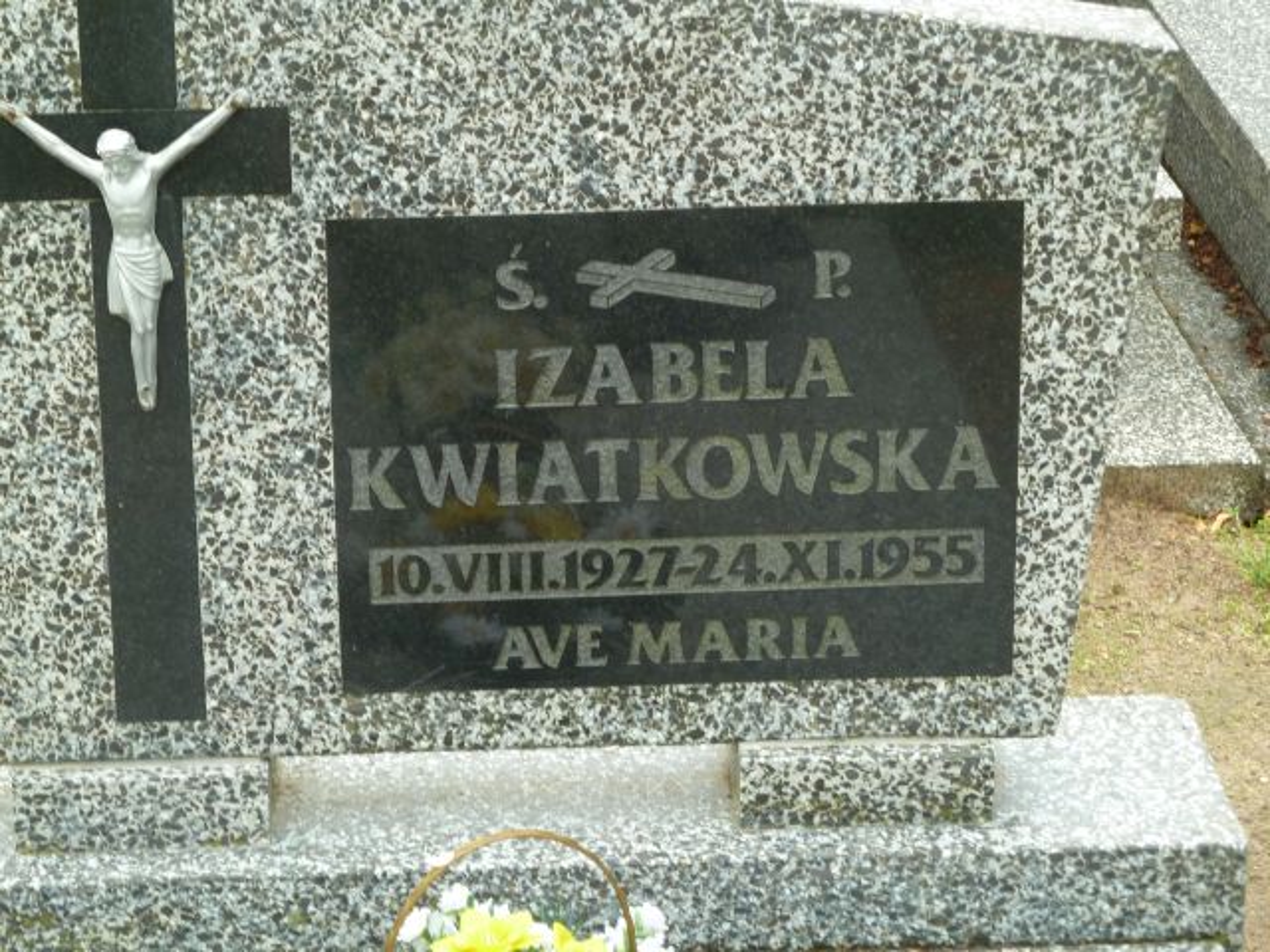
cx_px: 635
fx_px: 4072
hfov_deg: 17.7
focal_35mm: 111
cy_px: 476
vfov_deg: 13.3
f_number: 4.4
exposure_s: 1/50
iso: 160
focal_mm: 18.2
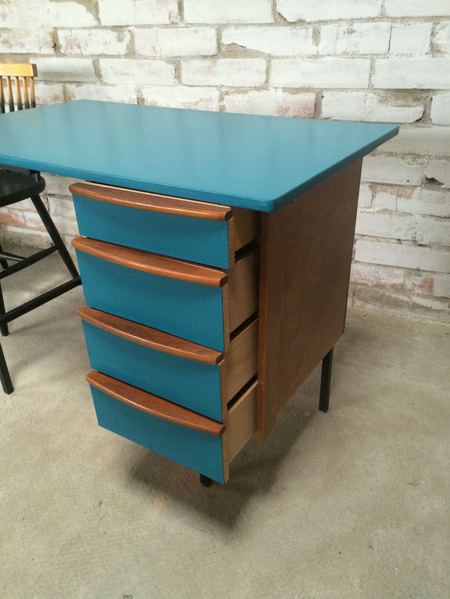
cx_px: 225
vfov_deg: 61.7
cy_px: 300
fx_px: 503
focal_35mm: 29
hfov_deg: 48.2
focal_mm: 4.15
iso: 160
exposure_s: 1/30
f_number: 2.2
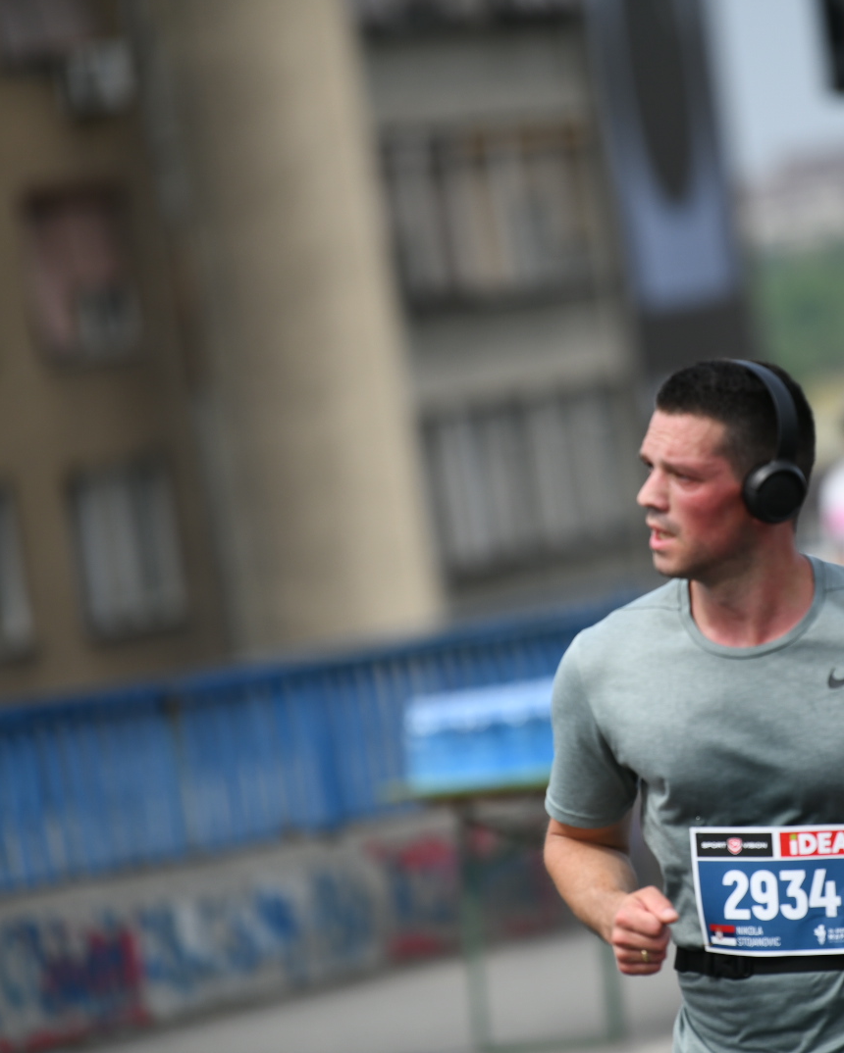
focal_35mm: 283
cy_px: 525
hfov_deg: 5.5
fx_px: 8831
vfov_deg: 6.8
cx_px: 681
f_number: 3.2
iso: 400
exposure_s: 1/6400
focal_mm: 200
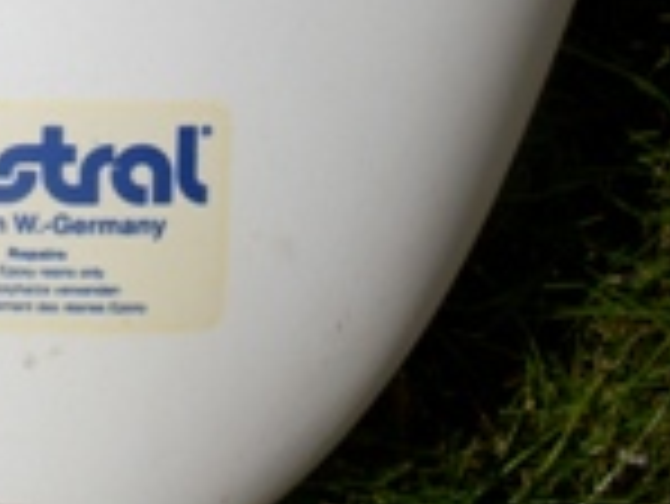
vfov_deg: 16.0
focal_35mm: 91
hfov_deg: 21.0
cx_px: 40
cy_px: 18
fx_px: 1763
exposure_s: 1/1037
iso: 80
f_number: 5.5
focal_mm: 5.7
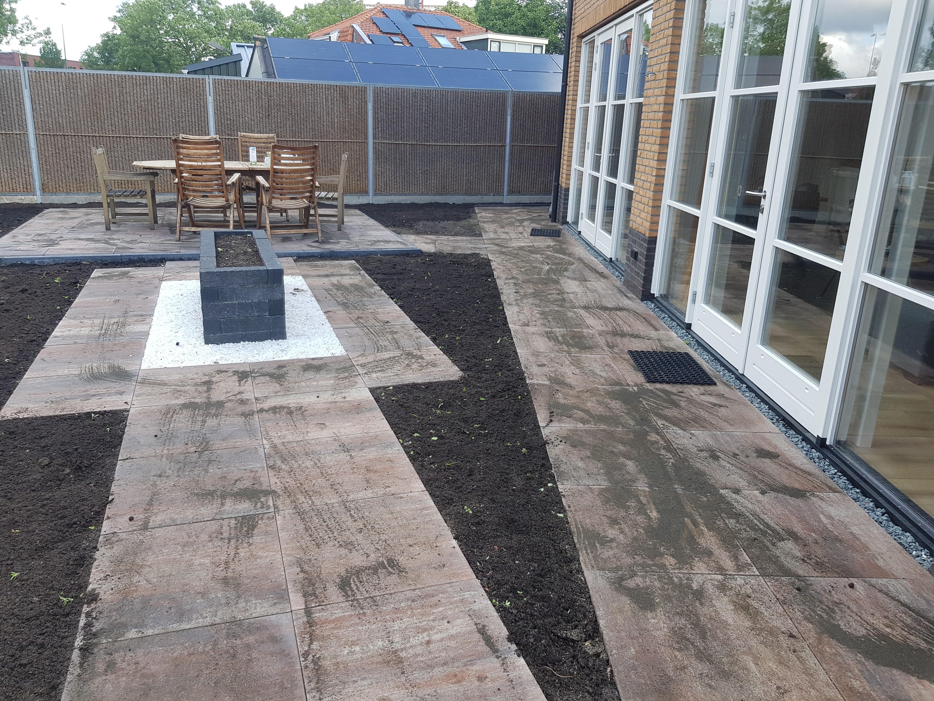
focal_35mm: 26
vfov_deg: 53.1
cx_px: 467
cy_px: 350
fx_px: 702
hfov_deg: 67.3
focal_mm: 4.2
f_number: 1.7
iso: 40
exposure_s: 1/344
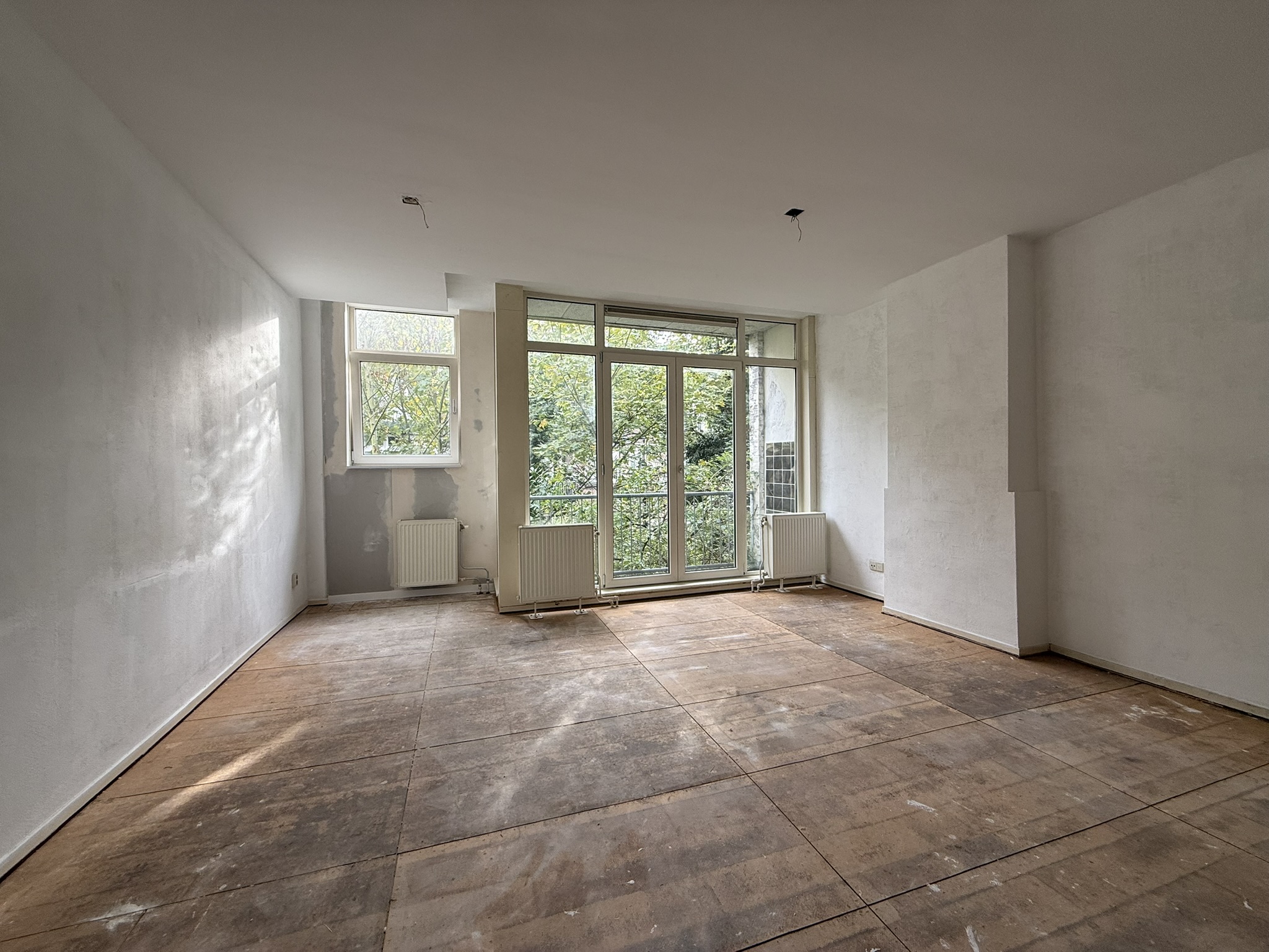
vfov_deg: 85.7
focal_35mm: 14
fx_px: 513
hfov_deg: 102.1
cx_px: 634
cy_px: 476
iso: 64
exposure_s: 1/107
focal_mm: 2.22
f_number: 2.2
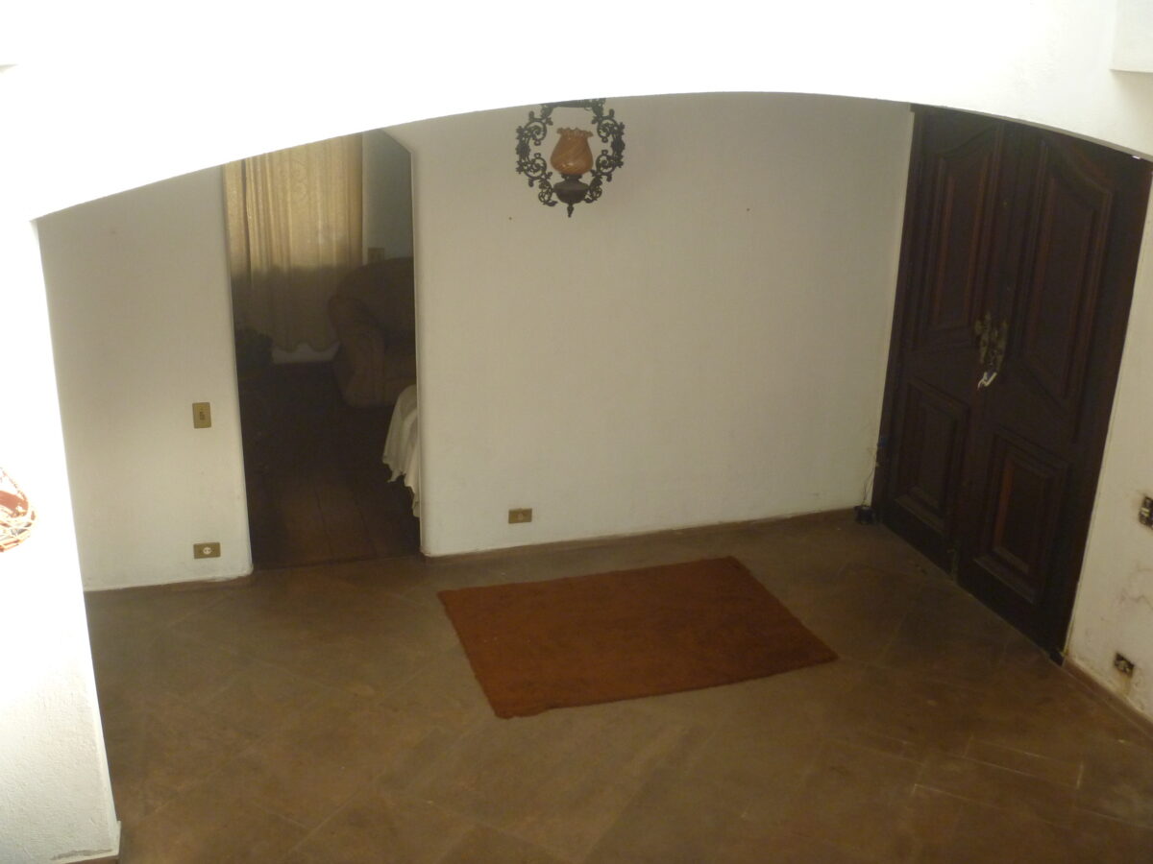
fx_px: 1166
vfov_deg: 40.7
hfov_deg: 52.6
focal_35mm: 35
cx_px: 576
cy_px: 432
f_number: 3.5
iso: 200
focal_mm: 6.3
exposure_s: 1/30
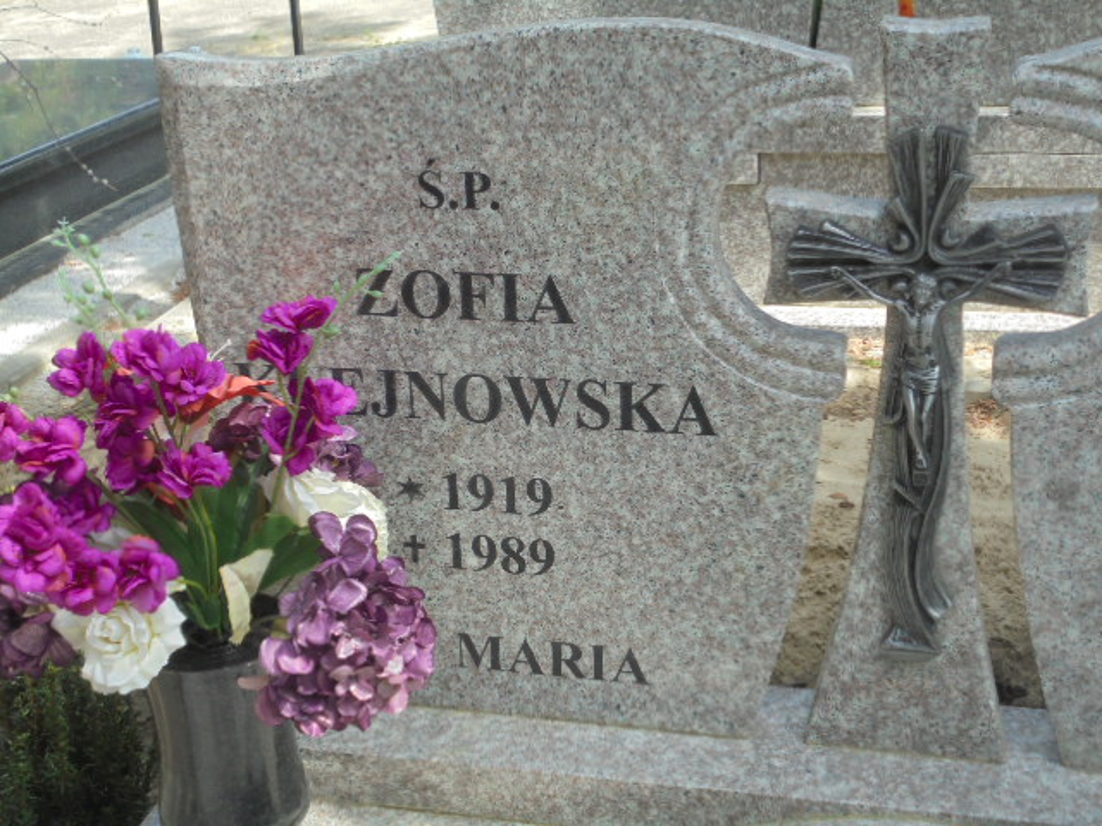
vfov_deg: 29.7
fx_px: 1560
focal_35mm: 49
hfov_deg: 38.9
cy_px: 413
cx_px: 551
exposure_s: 1/200
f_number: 4.8
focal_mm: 8.9
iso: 100
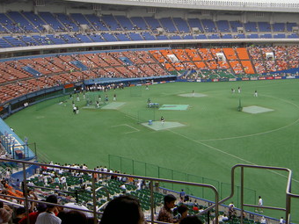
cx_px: 174
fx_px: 389
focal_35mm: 45
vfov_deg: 32.0
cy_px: 77
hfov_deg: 41.9
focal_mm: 5.6
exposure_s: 1/125
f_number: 2.8
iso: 50
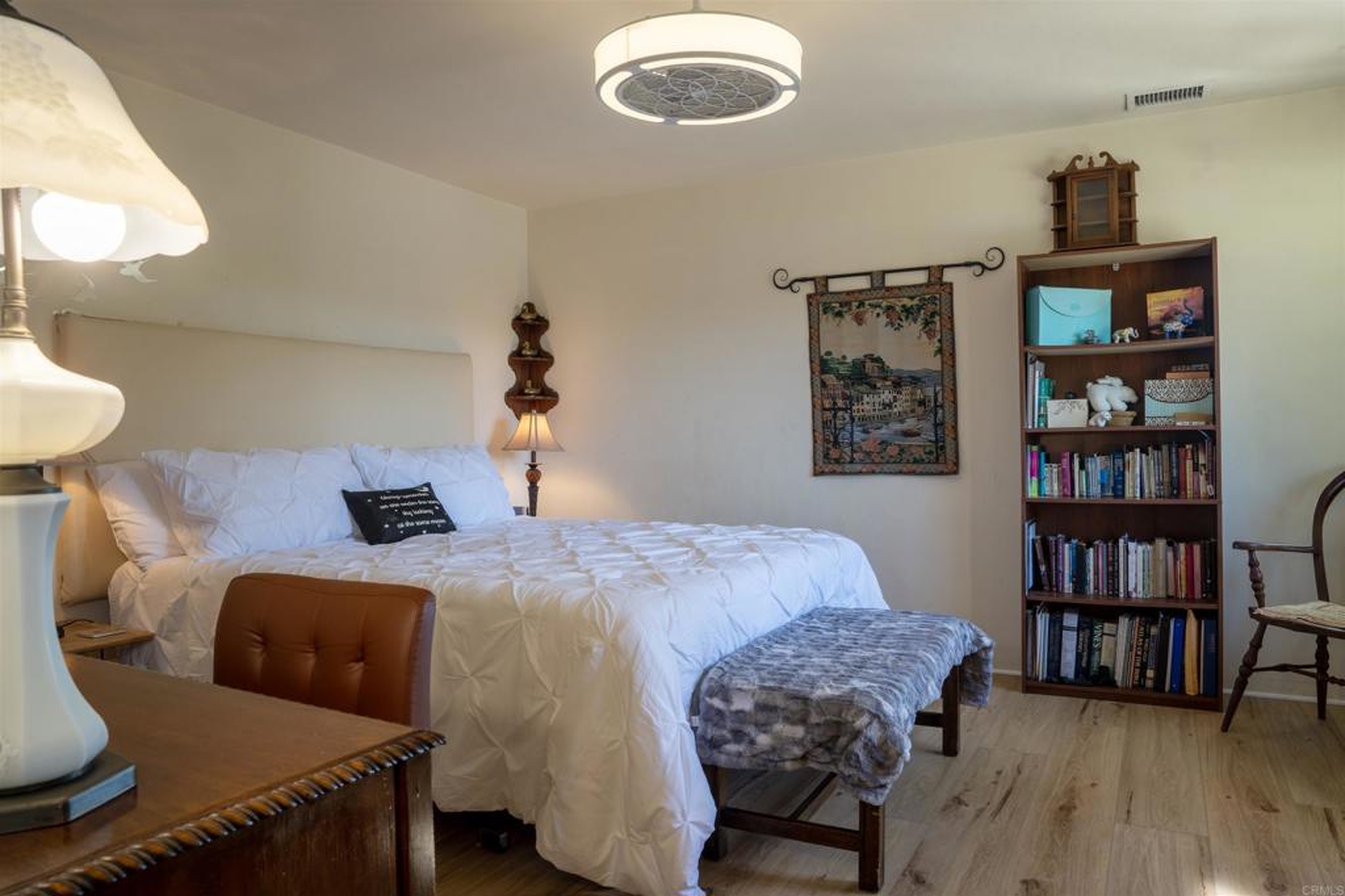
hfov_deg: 73.8
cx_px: 672
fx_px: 896
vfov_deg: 53.1
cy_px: 448
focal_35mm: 24
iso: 200
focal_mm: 24
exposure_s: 1/8
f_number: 10
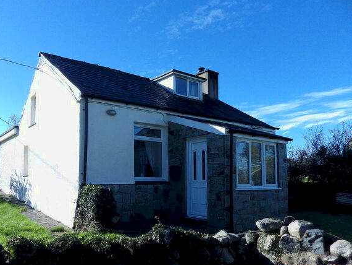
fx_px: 275
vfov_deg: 51.1
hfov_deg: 64.6
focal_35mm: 27
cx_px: 139
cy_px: 159
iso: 100
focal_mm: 4
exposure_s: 1/1250
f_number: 3.1
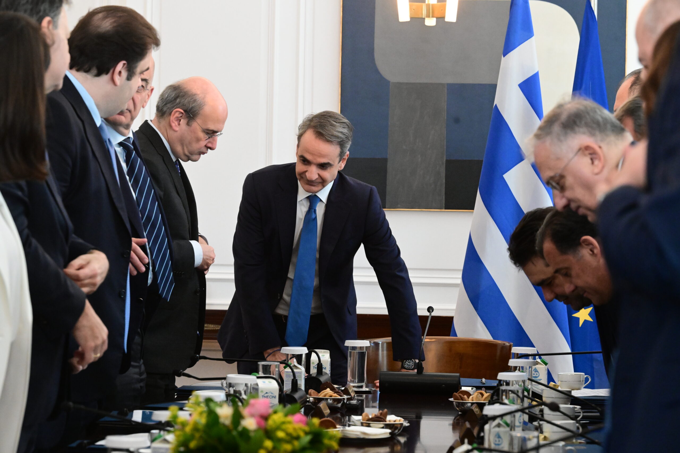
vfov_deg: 10.2
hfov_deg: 15.2
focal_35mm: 135
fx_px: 2550
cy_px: 226
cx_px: 340
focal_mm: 135
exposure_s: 1/320
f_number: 8
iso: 8000
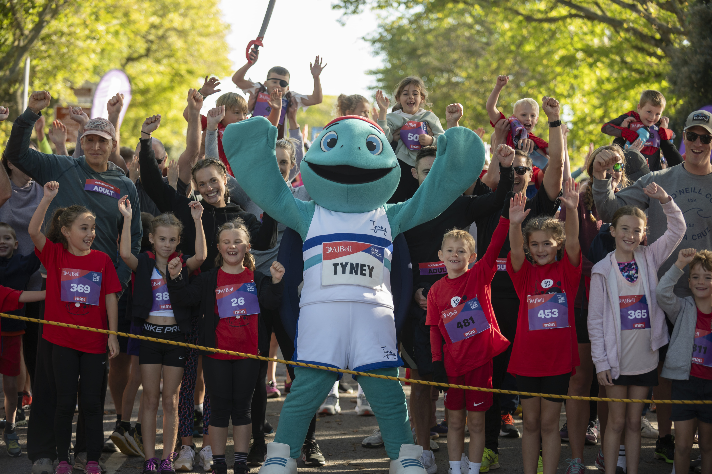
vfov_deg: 15.2
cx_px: 356
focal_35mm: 90
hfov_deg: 22.6
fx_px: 1779
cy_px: 237
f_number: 2.8
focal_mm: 90
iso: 250
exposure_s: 1/500
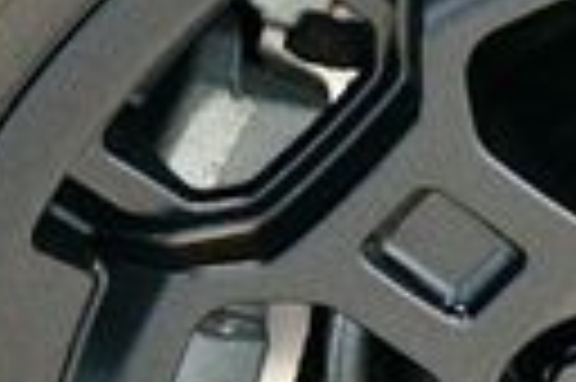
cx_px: 801
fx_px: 6695
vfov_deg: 3.3
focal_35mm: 419
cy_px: 472
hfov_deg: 4.9
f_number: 4.8
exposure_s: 1/60
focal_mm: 56
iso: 11400
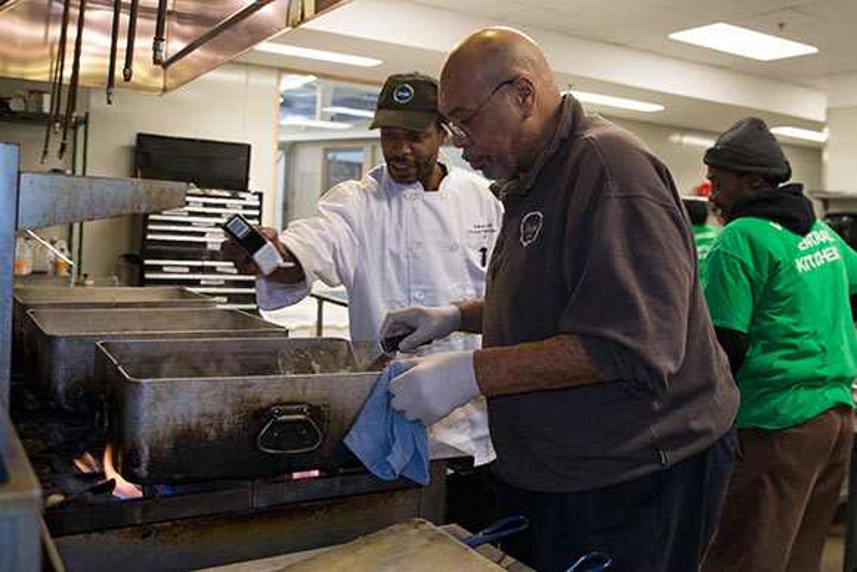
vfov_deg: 43.6
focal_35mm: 30
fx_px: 714
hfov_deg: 61.9
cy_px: 286
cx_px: 428
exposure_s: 1/180
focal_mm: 30
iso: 1250
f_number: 4
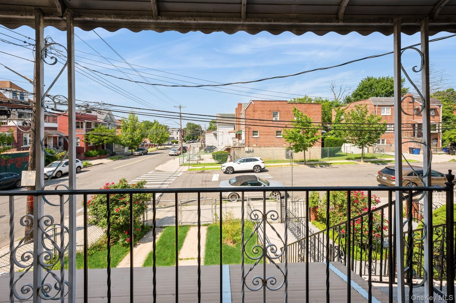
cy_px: 152
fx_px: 177
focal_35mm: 14
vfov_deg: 81.1
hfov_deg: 104.3
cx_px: 228
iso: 200
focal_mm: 14
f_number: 11
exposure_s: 1/200
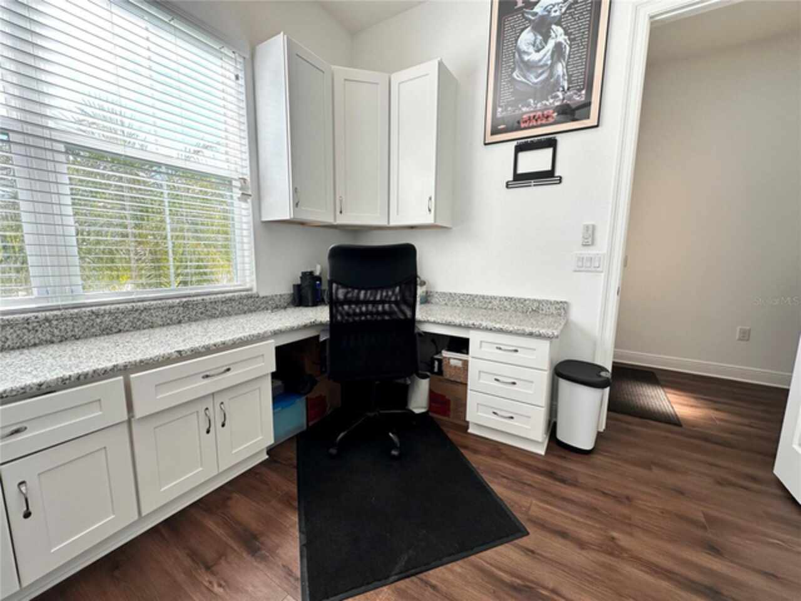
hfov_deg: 102.1
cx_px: 400
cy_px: 300
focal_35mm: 14
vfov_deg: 85.7
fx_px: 324
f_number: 2.2
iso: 40
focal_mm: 2.22
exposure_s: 1/156
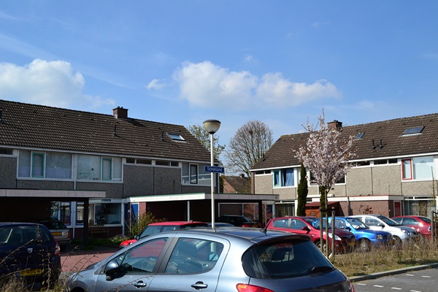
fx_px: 511
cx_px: 219
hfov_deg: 46.4
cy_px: 146
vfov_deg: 31.9
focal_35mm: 42
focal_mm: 28
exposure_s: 1/1000
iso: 800
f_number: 16
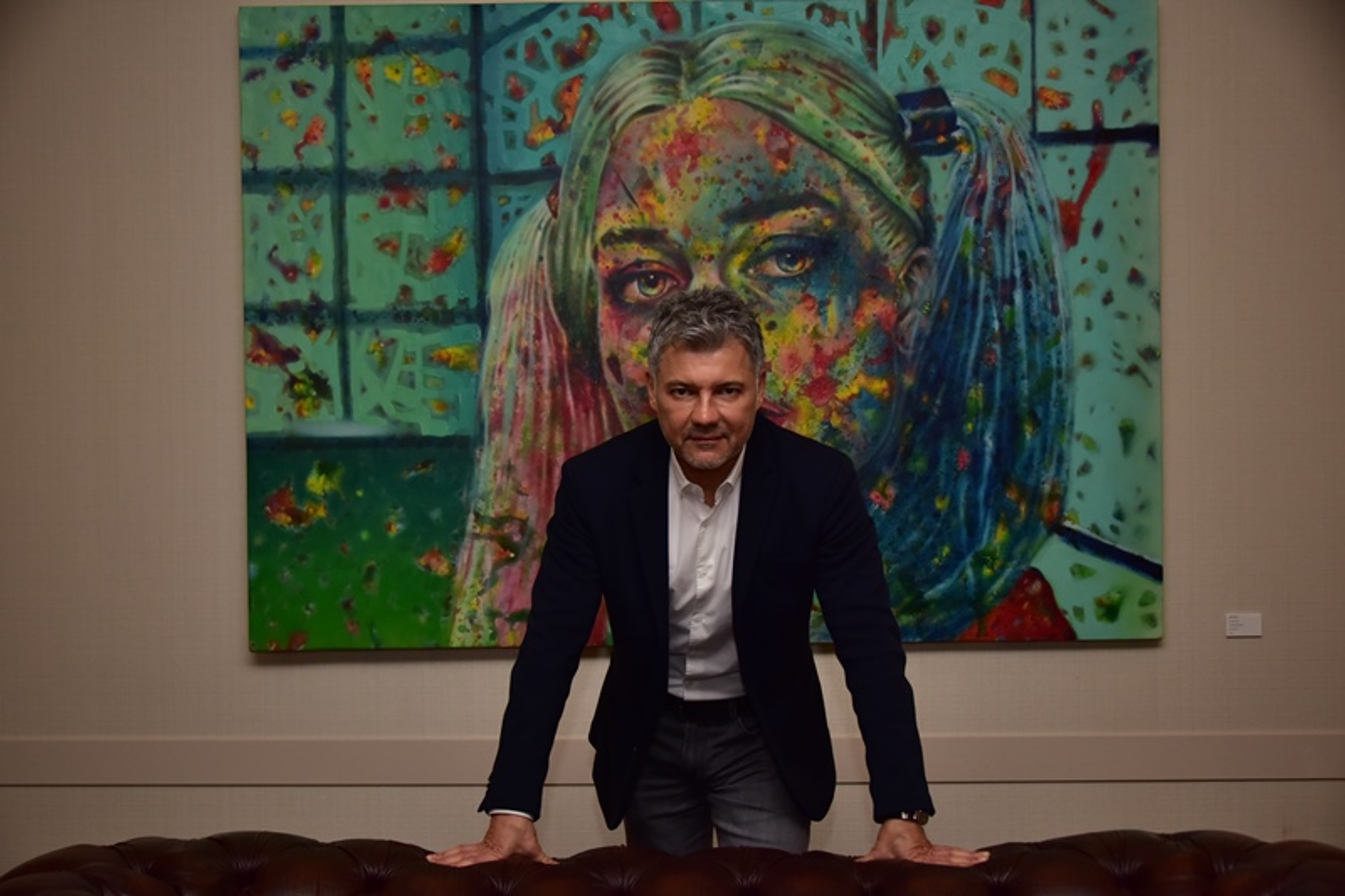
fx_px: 1942
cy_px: 448
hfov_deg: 38.2
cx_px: 672
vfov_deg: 26.0
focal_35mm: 52
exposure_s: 1/200
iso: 800
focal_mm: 52
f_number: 4.5
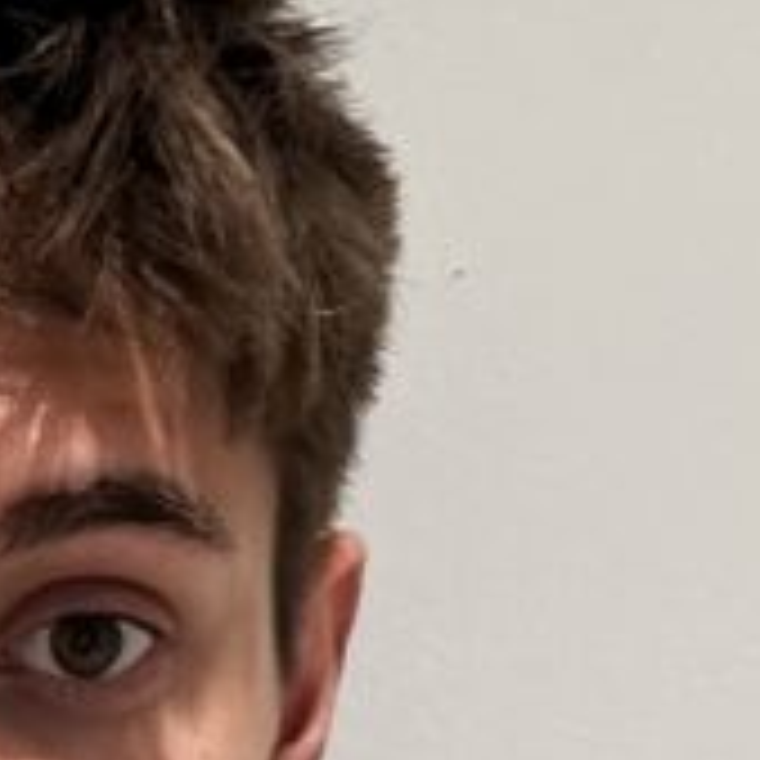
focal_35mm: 94
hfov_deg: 17.9
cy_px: 1048
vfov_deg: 17.1
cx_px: -54
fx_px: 2335
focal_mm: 2.69
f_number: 1.9
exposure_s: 1/50
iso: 320
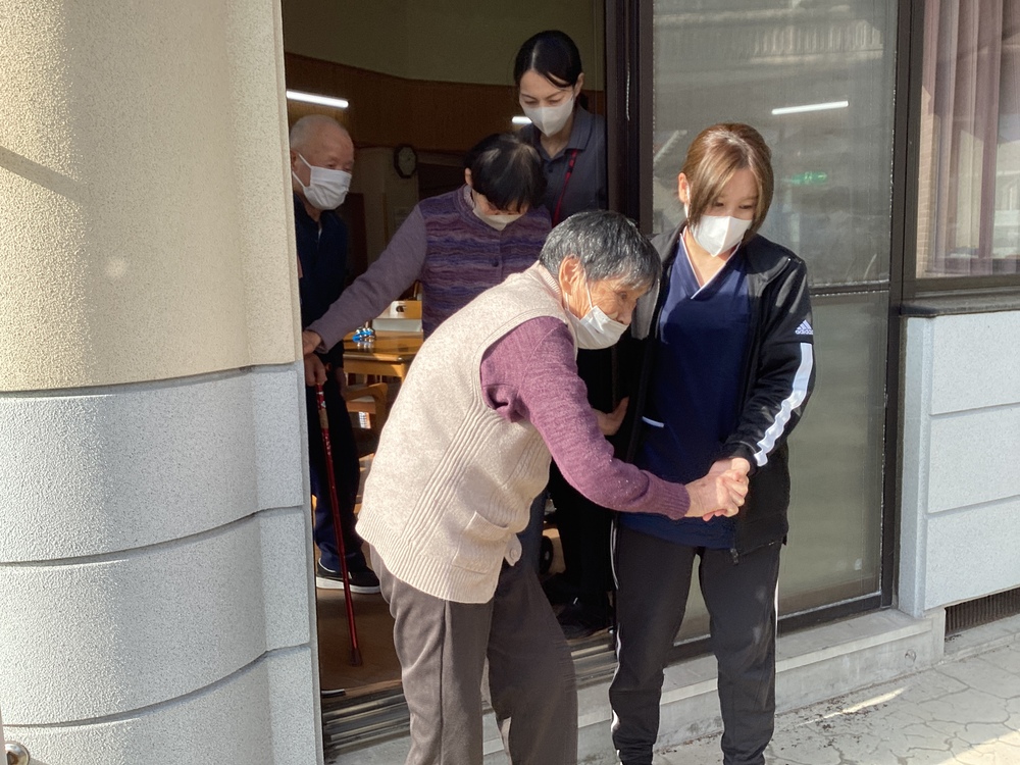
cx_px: 510
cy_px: 382
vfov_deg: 45.4
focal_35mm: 31
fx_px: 913
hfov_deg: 58.4
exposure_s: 1/237
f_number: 2.4
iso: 25
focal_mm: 3.3
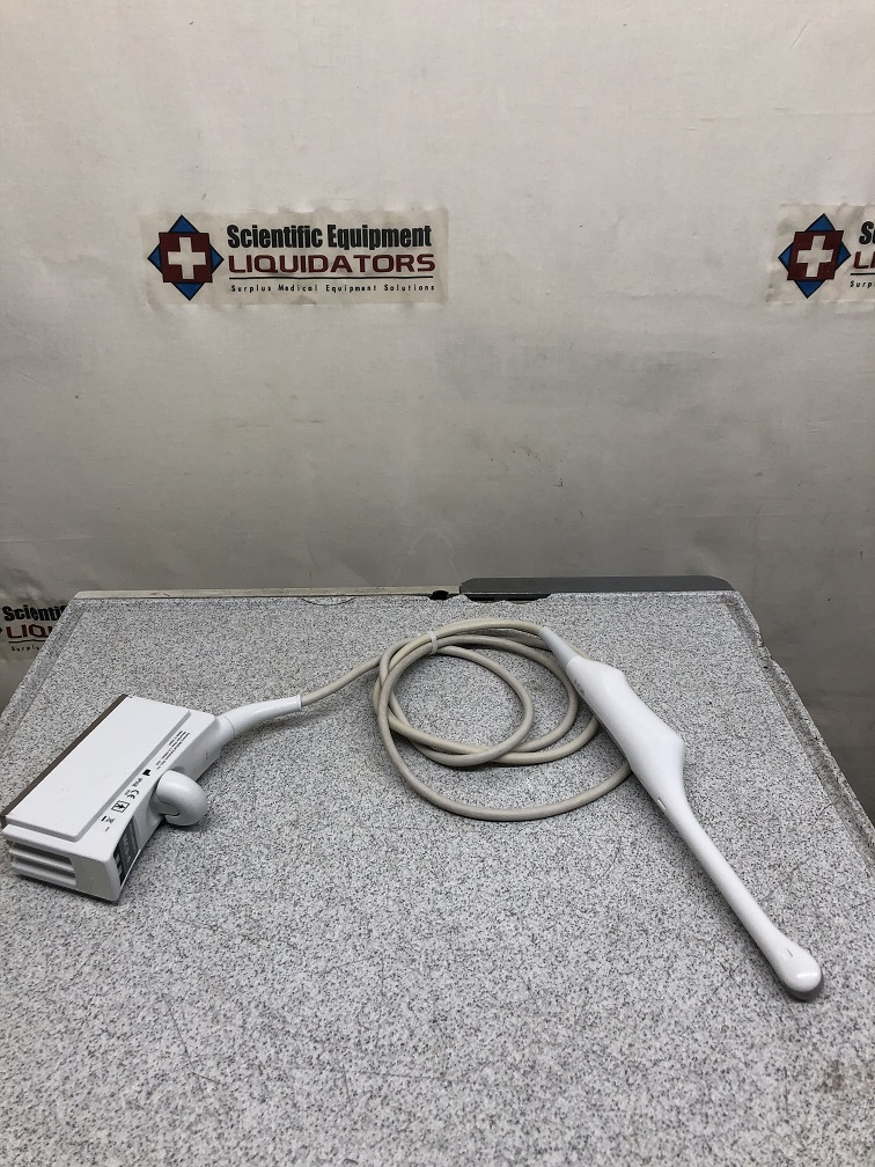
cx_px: 438
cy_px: 584
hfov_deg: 49.7
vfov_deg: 63.4
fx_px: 944
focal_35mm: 28
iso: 50
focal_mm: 3.99
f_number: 1.8
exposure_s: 1/120
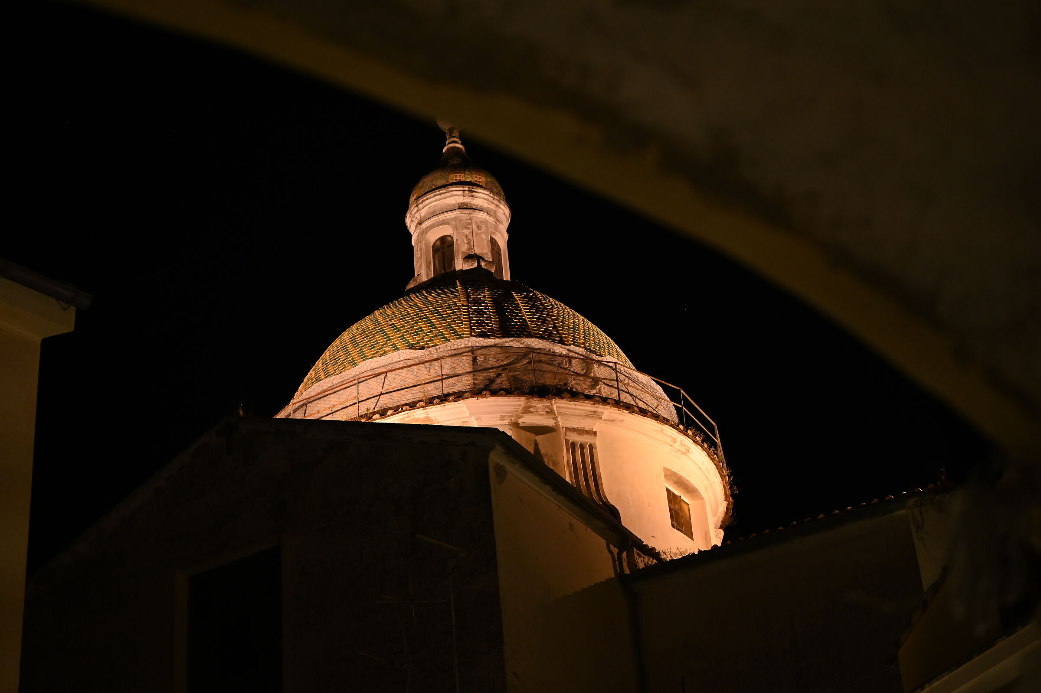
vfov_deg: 19.4
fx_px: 2024
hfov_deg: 28.8
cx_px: 520
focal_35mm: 70
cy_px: 346
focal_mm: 70
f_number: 2.8
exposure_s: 1/60
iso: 2000
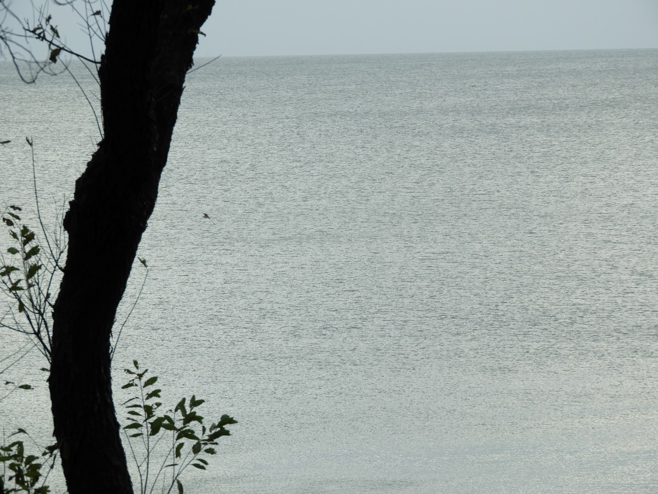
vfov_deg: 5.9
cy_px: 247
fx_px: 4752
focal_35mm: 250
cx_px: 329
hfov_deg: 7.9
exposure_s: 1/125
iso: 100
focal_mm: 44.8
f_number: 5.5
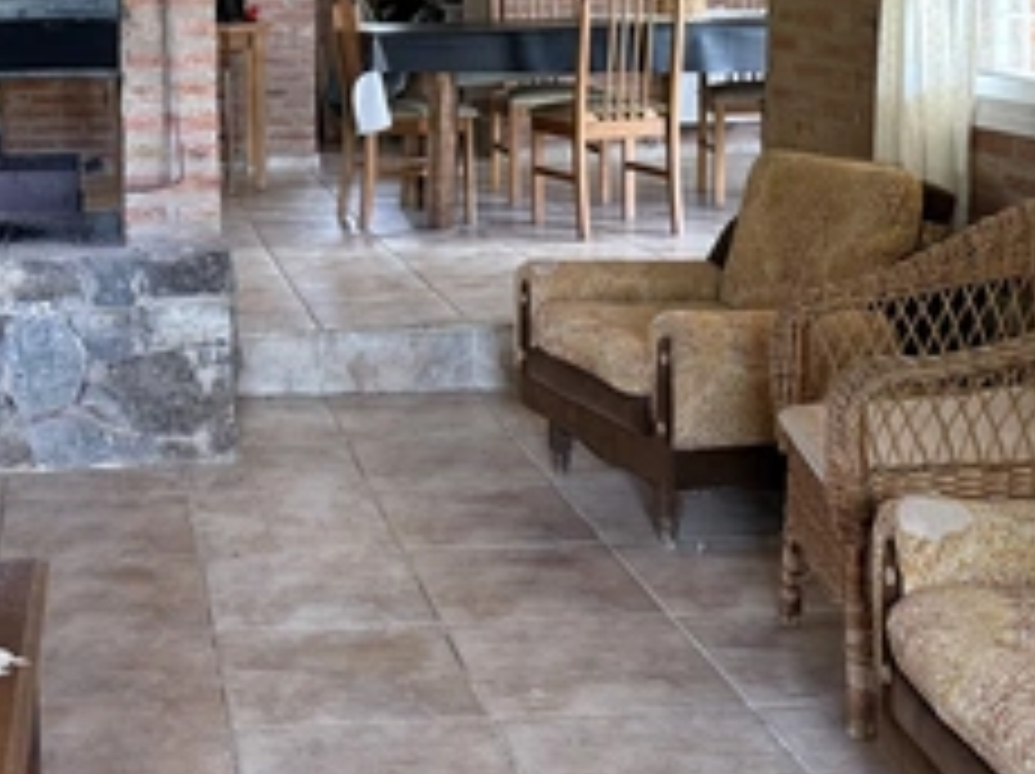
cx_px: 148
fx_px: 1374
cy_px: 140
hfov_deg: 39.0
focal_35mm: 46
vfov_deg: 30.6
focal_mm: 6.76
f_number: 1.78
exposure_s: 1/60
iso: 250
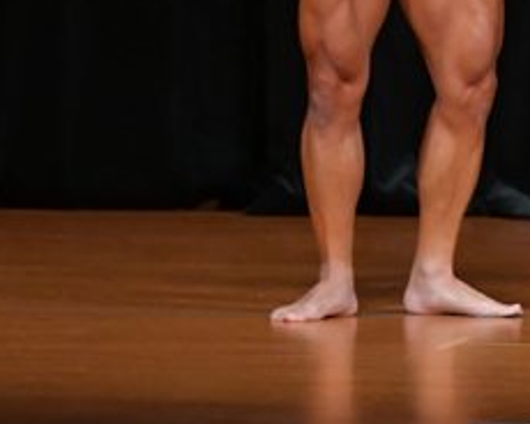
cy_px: -157
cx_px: 513
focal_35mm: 759
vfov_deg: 2.0
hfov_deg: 2.5
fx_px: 11906
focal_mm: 160
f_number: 5.6
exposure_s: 1/400
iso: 4000
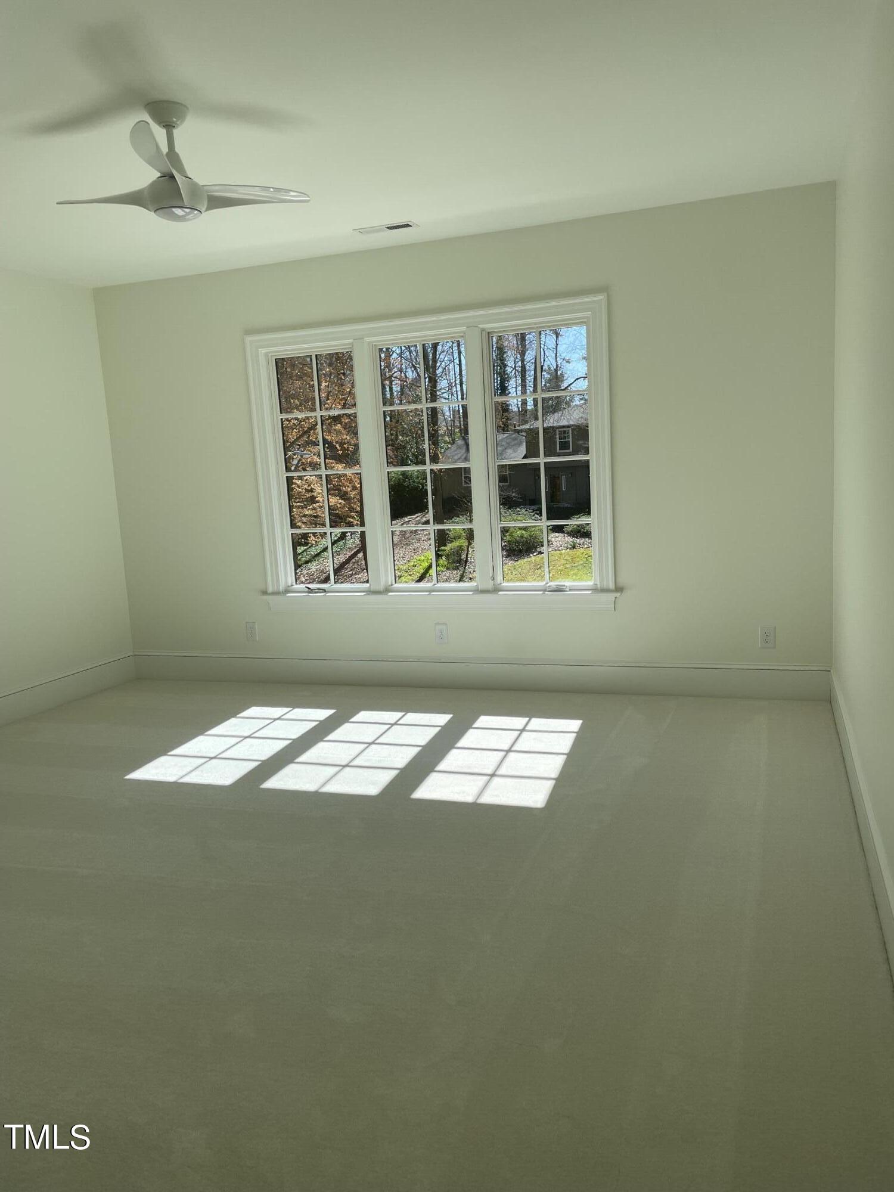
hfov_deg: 53.1
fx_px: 895
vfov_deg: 67.3
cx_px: 447
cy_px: 596
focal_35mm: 26
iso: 32
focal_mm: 4.2
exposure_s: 1/1195
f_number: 1.6
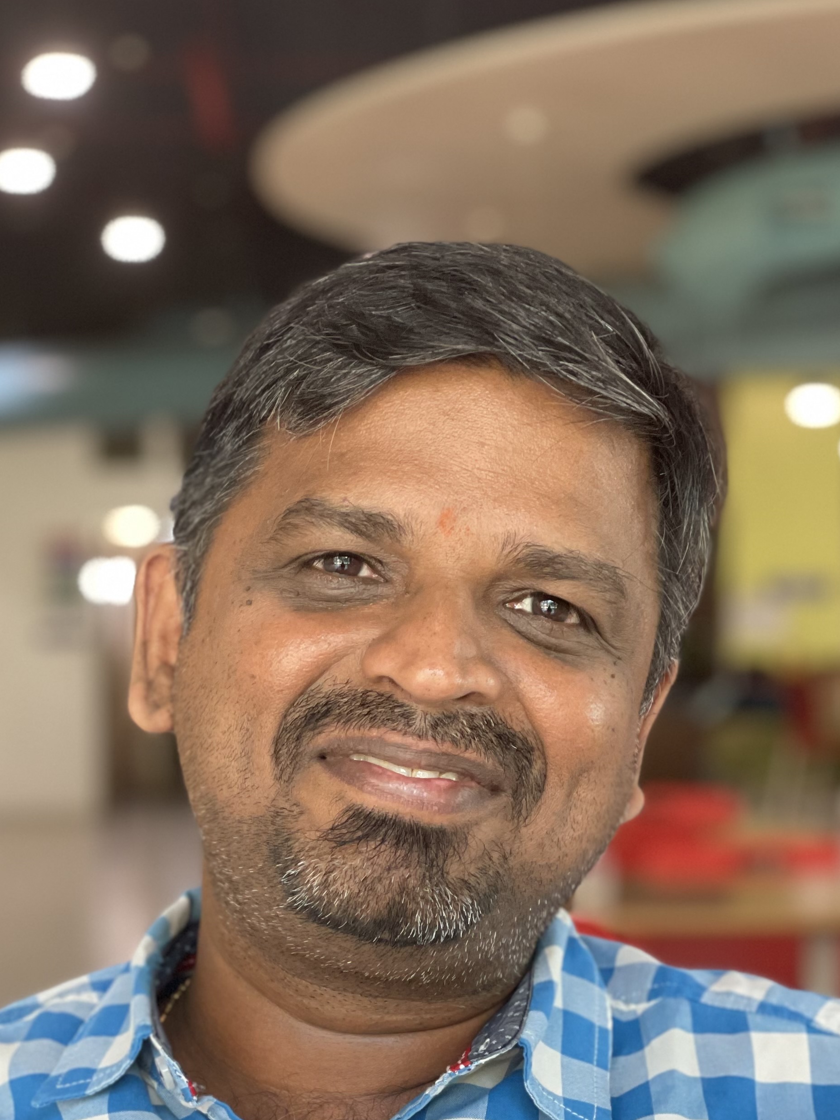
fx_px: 2750
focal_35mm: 85
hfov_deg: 17.4
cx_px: 395
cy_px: 900
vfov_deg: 22.7
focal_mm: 6
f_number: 2
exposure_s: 1/33
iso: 125
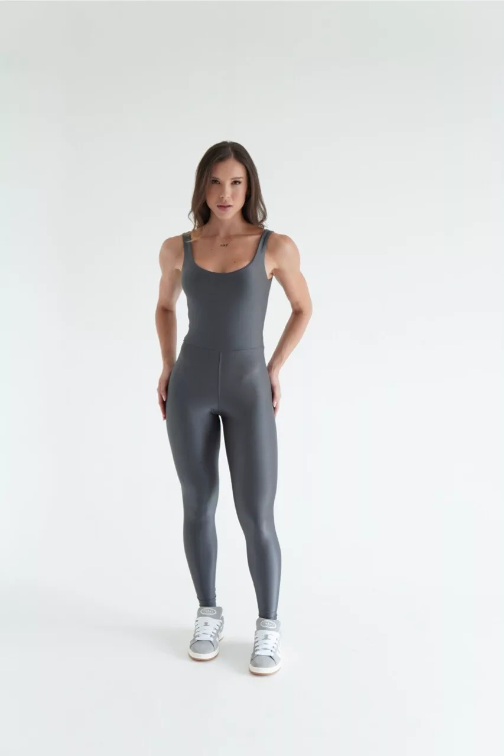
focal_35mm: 45
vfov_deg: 43.6
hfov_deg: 29.9
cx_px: 252
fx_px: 945
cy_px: 378
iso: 160
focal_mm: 30
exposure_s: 1/100
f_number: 4.5
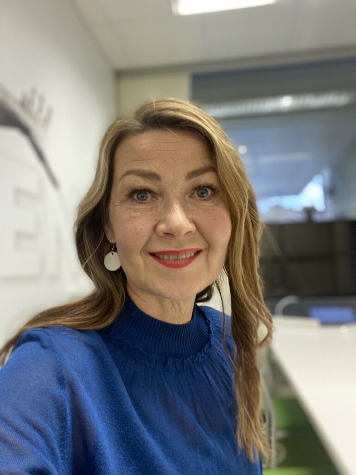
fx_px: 411
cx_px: 178
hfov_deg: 46.8
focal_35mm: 30
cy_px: 238
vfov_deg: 60.0
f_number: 2.2
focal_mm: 2.71
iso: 250
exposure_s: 1/50
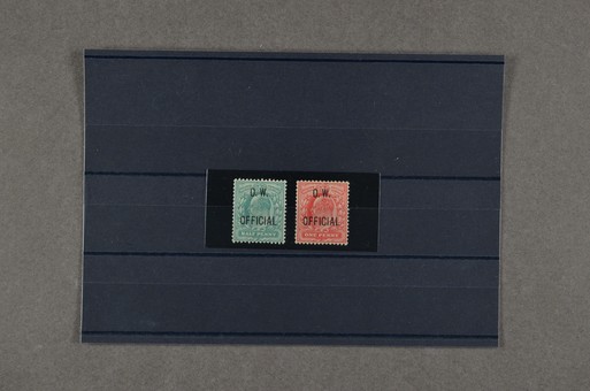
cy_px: 196
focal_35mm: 60
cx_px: 295
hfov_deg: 33.5
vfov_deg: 22.5
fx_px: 981
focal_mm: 40
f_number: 4.5
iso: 100
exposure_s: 1/100
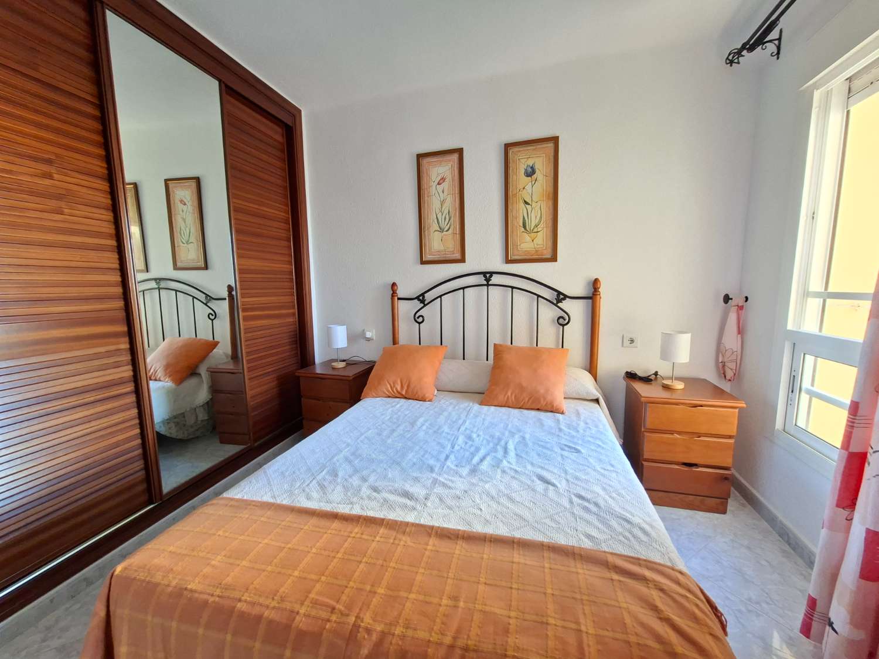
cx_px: 440
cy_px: 330
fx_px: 330
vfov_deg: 89.9
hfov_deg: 106.2
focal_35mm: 13
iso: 160
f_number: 2.2
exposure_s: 1/30
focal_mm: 1.74
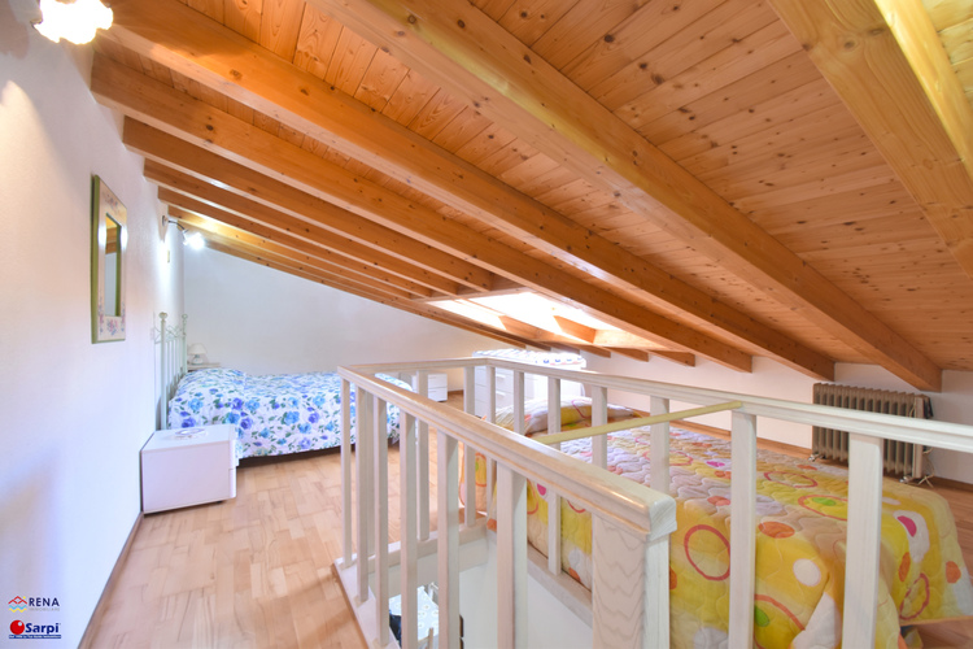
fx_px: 405
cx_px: 486
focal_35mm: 15
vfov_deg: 77.3
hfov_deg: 100.4
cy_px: 324
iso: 400
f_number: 11
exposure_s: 1/2
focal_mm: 10
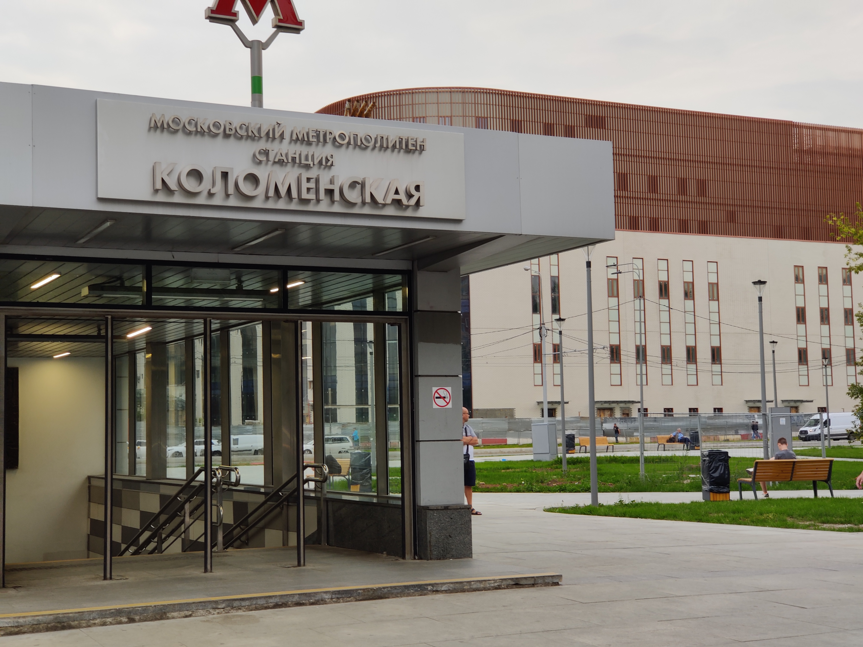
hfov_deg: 29.4
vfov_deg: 22.3
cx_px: 432
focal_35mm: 66
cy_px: 324
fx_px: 1645
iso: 125
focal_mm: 6.22
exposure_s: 1/100
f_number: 2.2
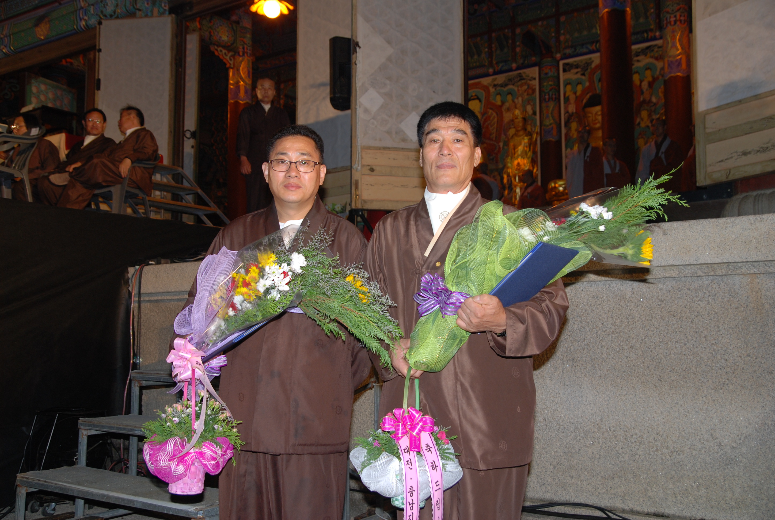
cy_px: 260
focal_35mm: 36
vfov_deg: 37.0
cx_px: 388
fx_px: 777
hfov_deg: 53.0
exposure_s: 1/60
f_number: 4
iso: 200
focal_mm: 24
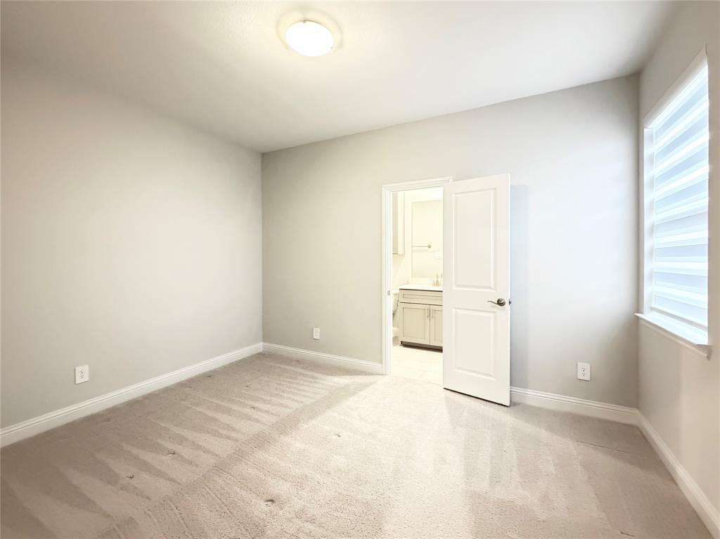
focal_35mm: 14
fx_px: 291
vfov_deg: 85.6
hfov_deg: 102.1
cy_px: 270
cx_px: 360
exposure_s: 1/40
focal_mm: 2.22
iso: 1000
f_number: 2.2
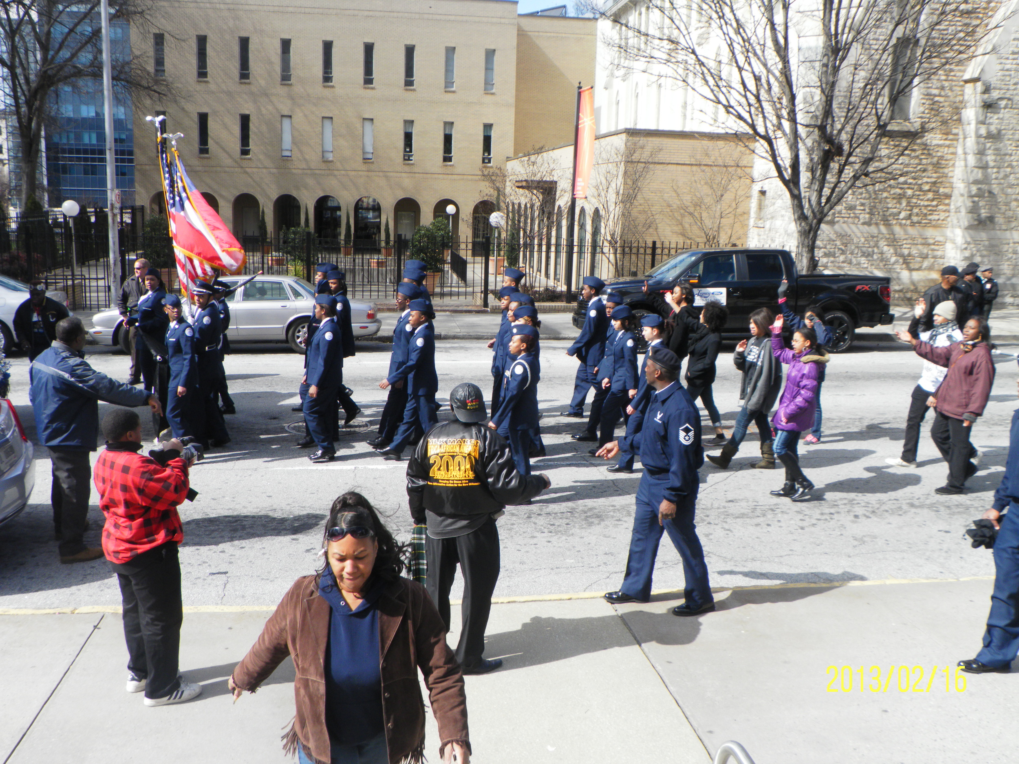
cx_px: 510
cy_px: 382
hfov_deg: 55.4
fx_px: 971
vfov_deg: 42.9
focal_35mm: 33
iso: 80
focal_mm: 5.9
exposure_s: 1/250
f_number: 4.5
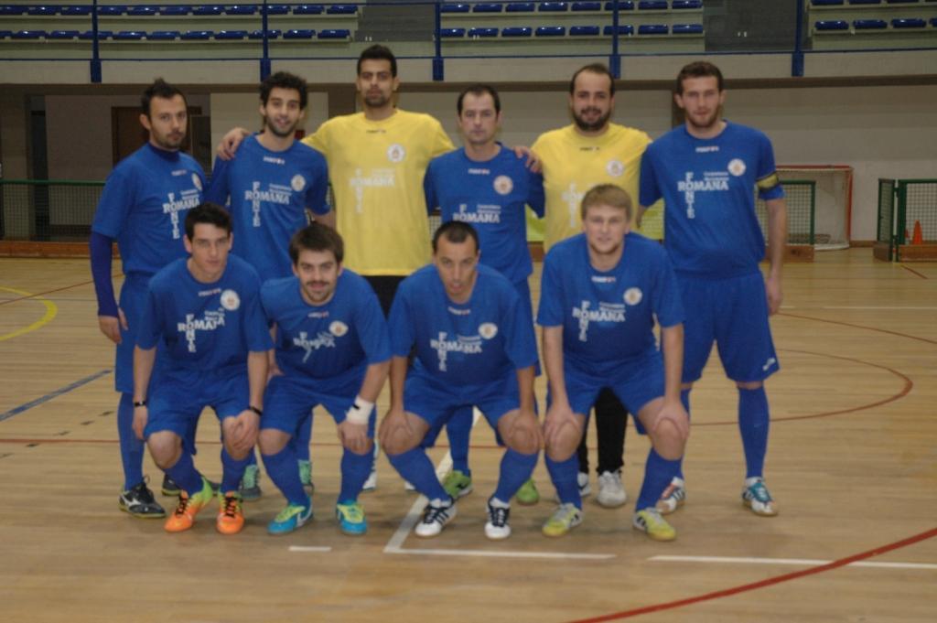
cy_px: 312
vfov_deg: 22.6
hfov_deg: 33.4
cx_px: 468
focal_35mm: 60
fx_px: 1560
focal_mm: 40
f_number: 4.5
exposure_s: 1/60
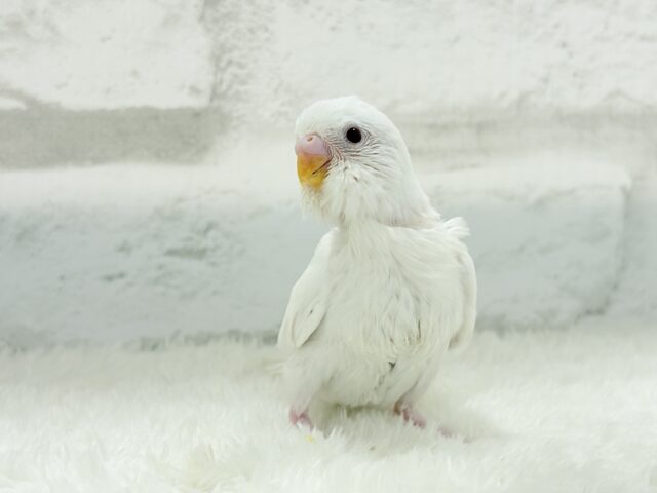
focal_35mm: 52
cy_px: 246
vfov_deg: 28.0
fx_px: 987
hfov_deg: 36.8
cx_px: 328
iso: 50
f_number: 1.6
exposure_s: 1/50
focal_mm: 5.96
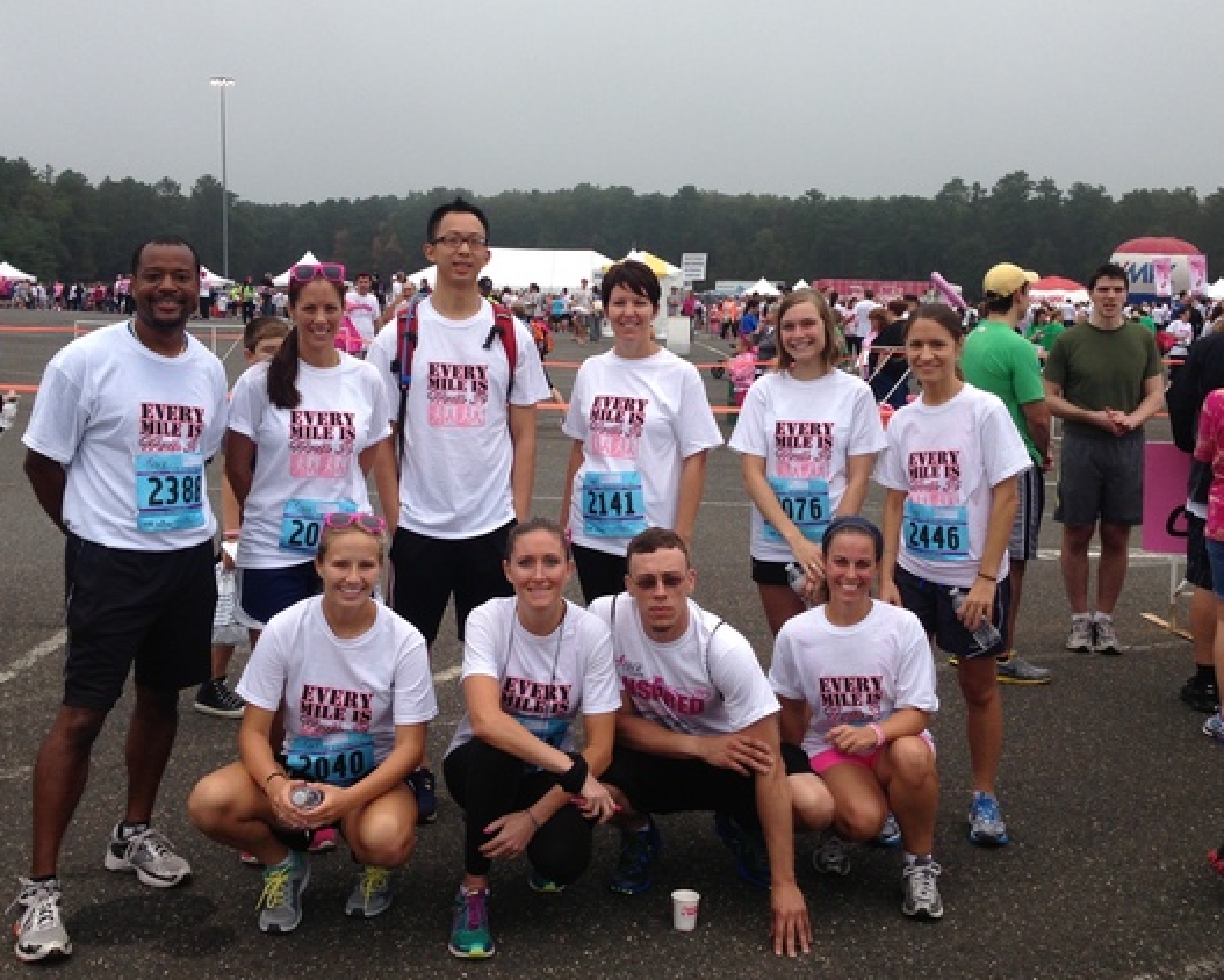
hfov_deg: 42.0
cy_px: 416
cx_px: 632
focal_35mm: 44
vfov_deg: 34.1
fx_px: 1595
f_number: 2.4
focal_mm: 4.13
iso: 50
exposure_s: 1/453
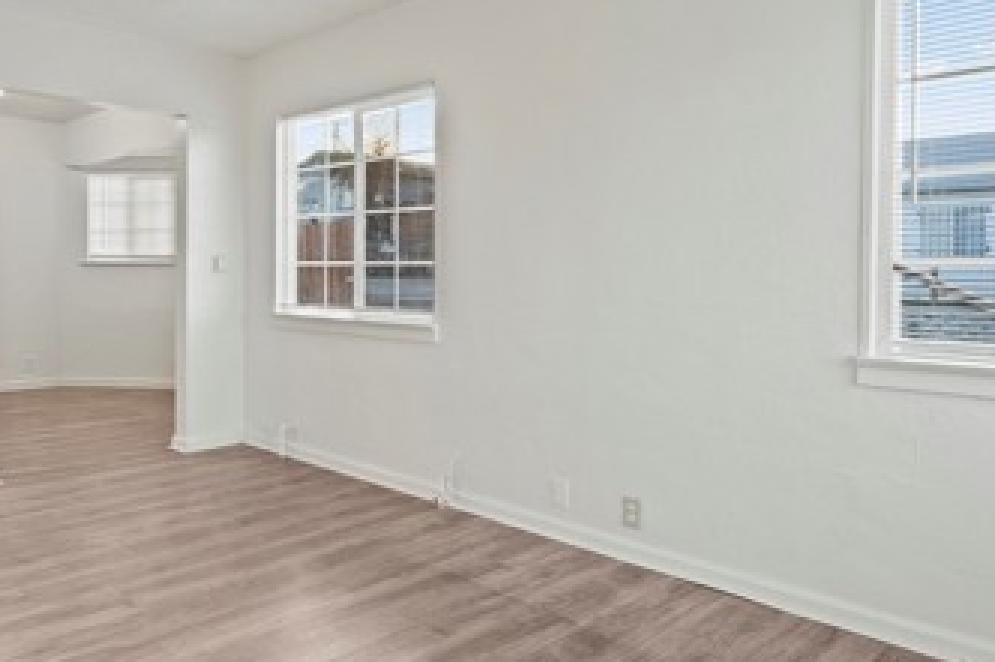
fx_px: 746
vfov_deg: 47.6
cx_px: 258
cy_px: 265
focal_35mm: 27
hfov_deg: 63.7
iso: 3200
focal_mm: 14
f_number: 9
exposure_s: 1/20
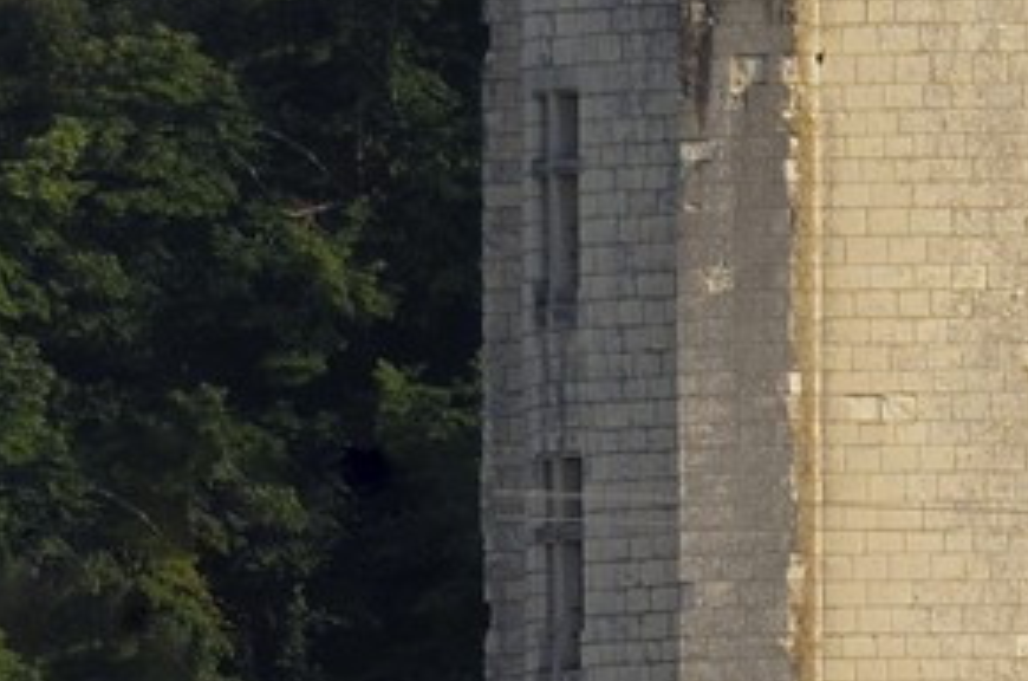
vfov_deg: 0.6
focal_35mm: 2487
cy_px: 153
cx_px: 2602
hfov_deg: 0.8
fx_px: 70862
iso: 100
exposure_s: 1/640
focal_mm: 300
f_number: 5.6
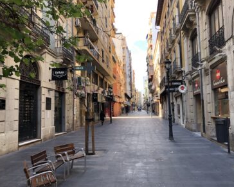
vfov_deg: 48.6
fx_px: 208
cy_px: 94
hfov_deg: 58.7
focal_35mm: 30
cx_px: 123
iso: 25
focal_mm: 3.99
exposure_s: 1/120
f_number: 1.8
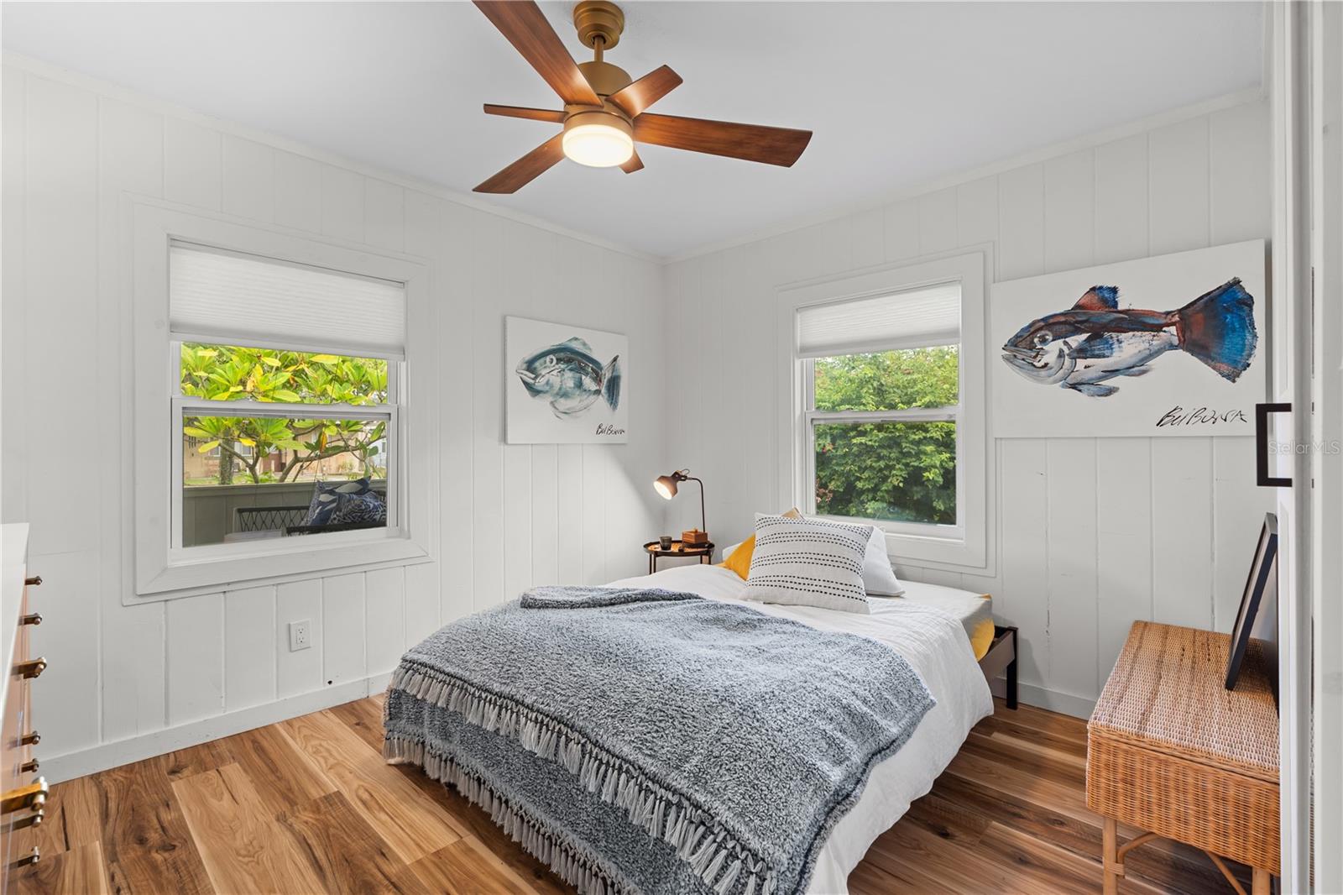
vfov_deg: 73.7
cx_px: 672
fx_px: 597
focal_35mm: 16
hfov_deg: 96.7
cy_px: 448
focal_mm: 16
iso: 250
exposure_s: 1.3
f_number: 9
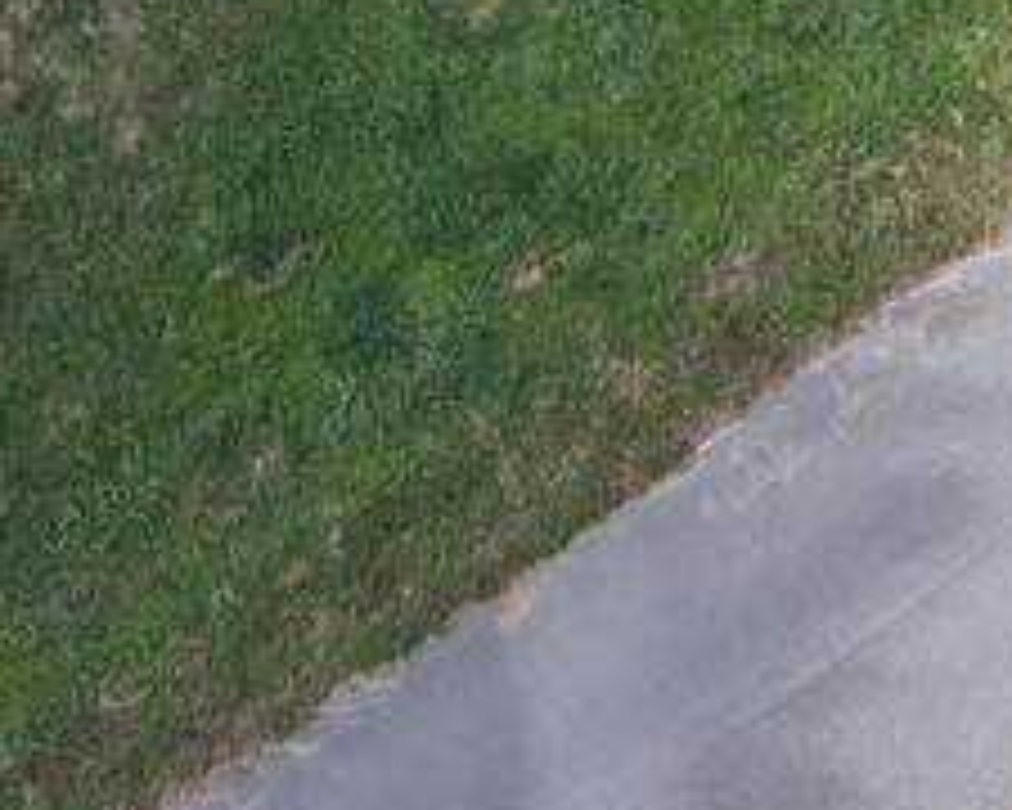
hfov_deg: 14.4
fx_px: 3984
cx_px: 715
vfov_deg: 10.6
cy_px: -850
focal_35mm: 133
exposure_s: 1/100
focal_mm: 4.5
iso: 100
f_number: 2.8
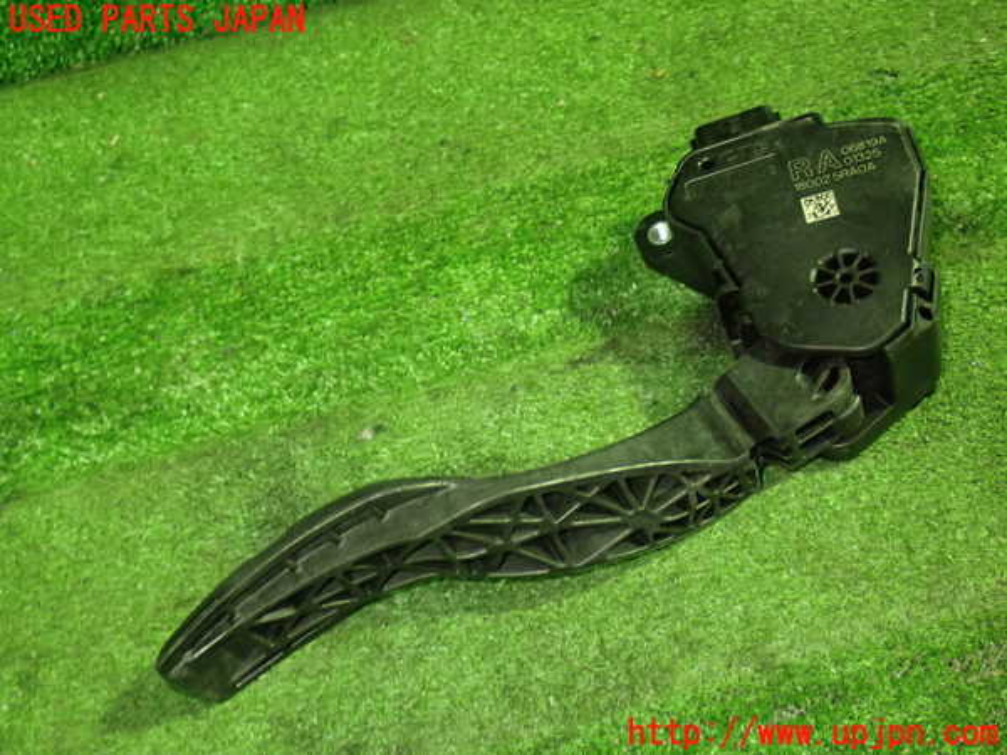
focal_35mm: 41
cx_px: 504
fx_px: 1193
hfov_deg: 45.8
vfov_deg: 35.1
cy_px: 378
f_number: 2.8
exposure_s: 1/20
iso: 800
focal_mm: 7.31
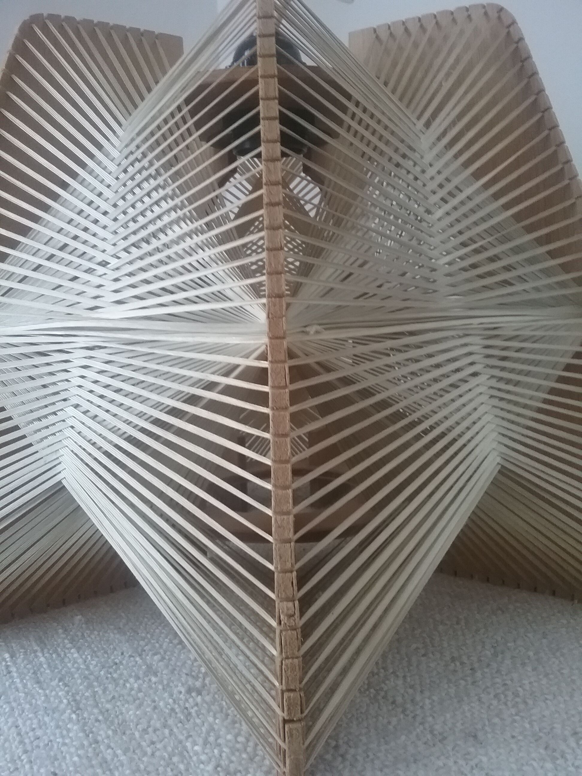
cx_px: 291
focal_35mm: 31
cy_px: 388
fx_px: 695
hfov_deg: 45.4
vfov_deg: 58.4
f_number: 2.2
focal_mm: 3.3
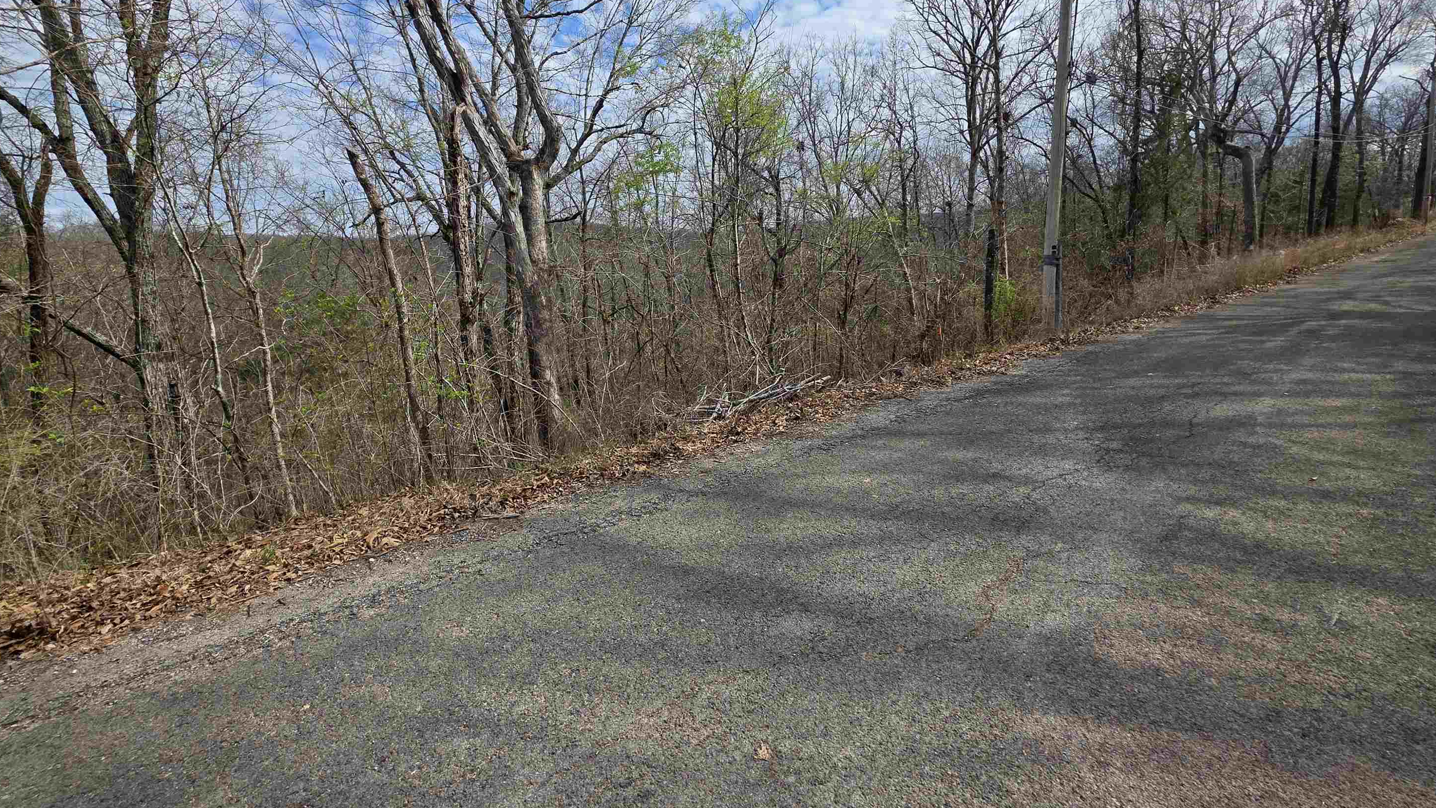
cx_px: 706
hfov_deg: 103.0
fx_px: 571
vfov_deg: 70.2
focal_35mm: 15
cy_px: 352
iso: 40
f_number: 1.9
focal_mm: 2.2
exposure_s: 1/1829
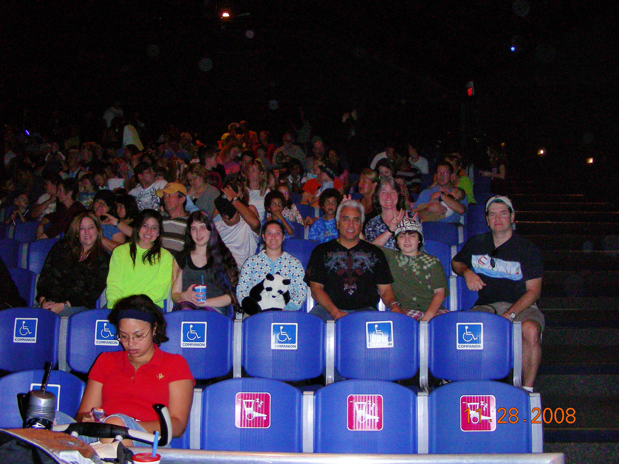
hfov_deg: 49.0
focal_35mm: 38
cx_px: 310
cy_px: 232
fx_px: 680
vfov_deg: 37.7
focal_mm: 6.3
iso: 200
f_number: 3.5
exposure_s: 1/60.1
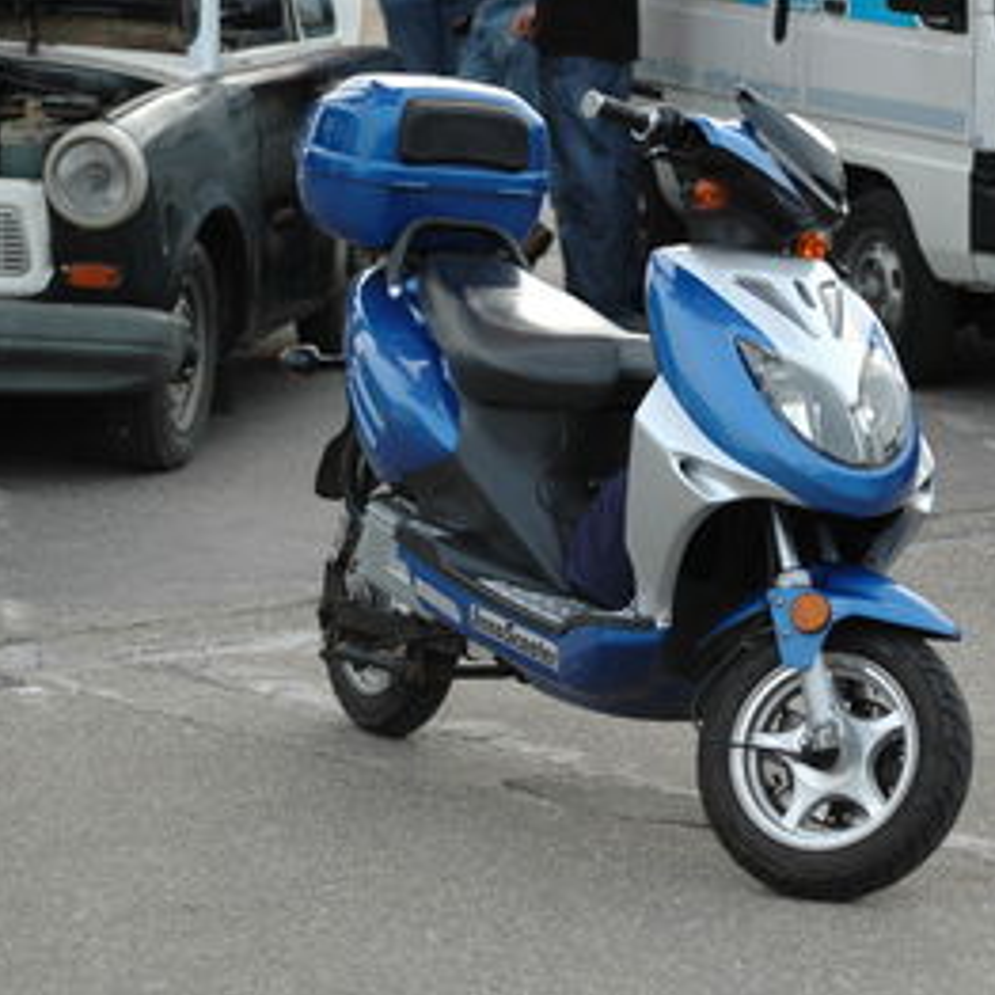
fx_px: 4163
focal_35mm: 128
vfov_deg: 13.6
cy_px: 499
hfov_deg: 13.6
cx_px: 617
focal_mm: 66
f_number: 4.2
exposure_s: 1/1000
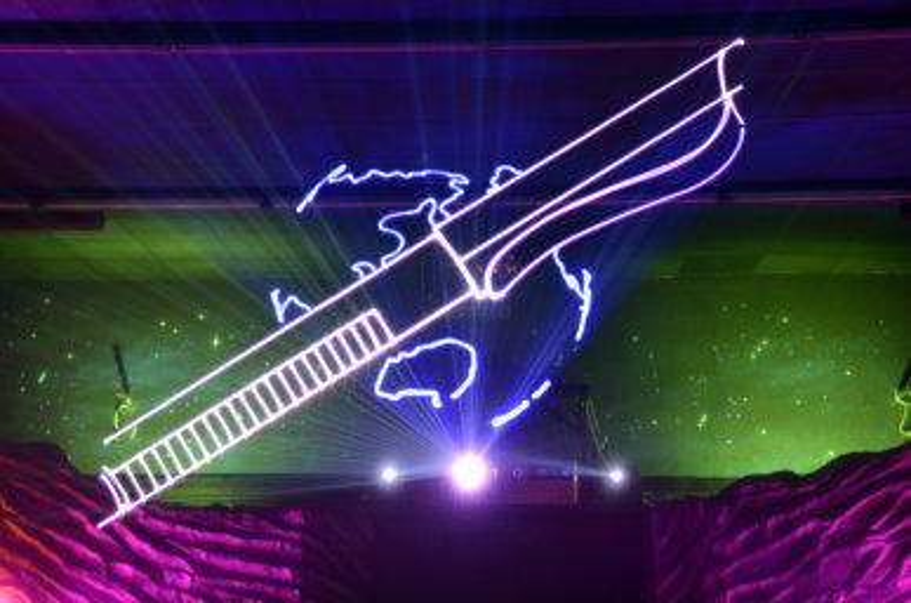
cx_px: 456
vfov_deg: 25.6
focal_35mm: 52
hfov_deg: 37.9
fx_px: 1325
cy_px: 302
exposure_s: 1/3
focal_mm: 35
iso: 1250
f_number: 4.5
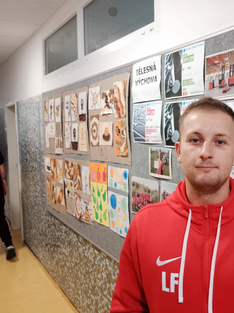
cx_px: 201
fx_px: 315
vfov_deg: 52.6
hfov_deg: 38.5
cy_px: 157
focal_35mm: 35
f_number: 1.8
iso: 1594
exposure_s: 1/25
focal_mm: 3.96
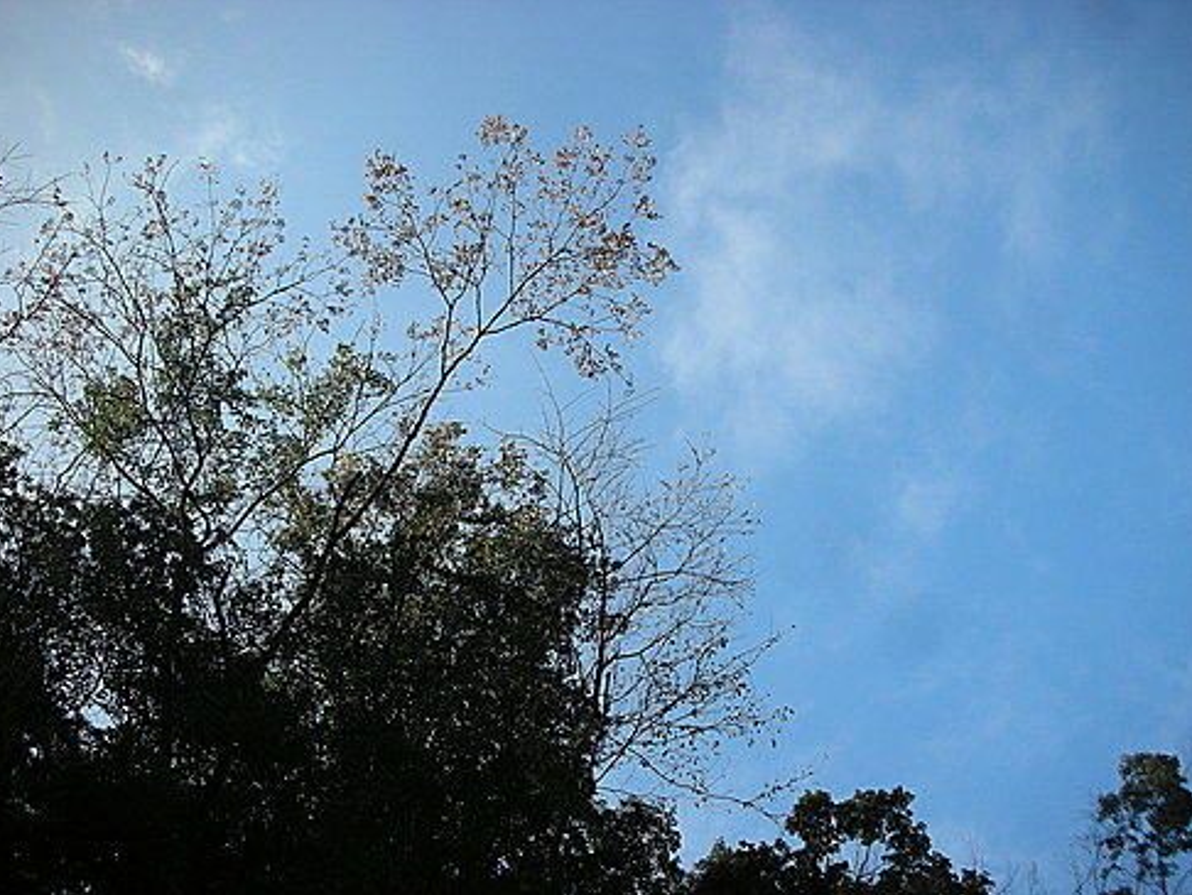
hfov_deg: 51.3
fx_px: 1240
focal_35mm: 36
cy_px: 457
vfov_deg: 39.7
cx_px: 603
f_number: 3
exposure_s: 1/343
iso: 50
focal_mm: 5.8
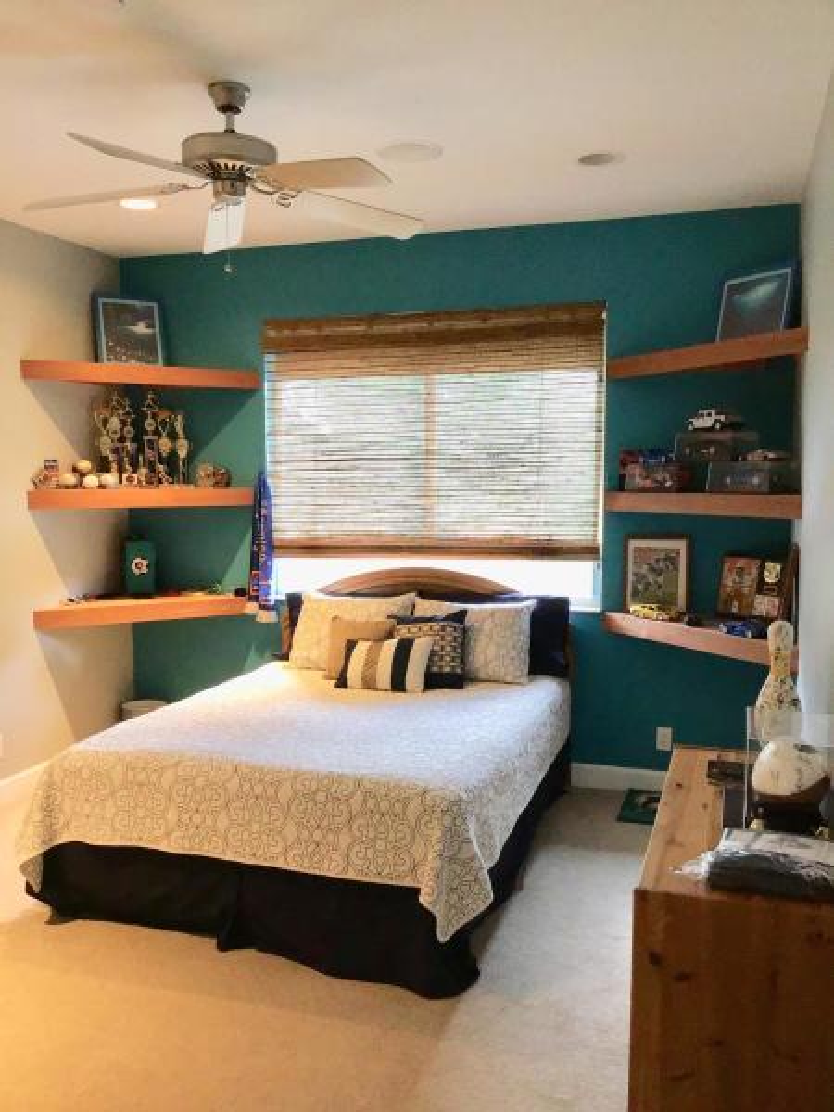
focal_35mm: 31
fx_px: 996
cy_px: 556
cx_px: 417
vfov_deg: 58.4
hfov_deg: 45.4
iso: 160
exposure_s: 1/30
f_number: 2.4
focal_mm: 3.3
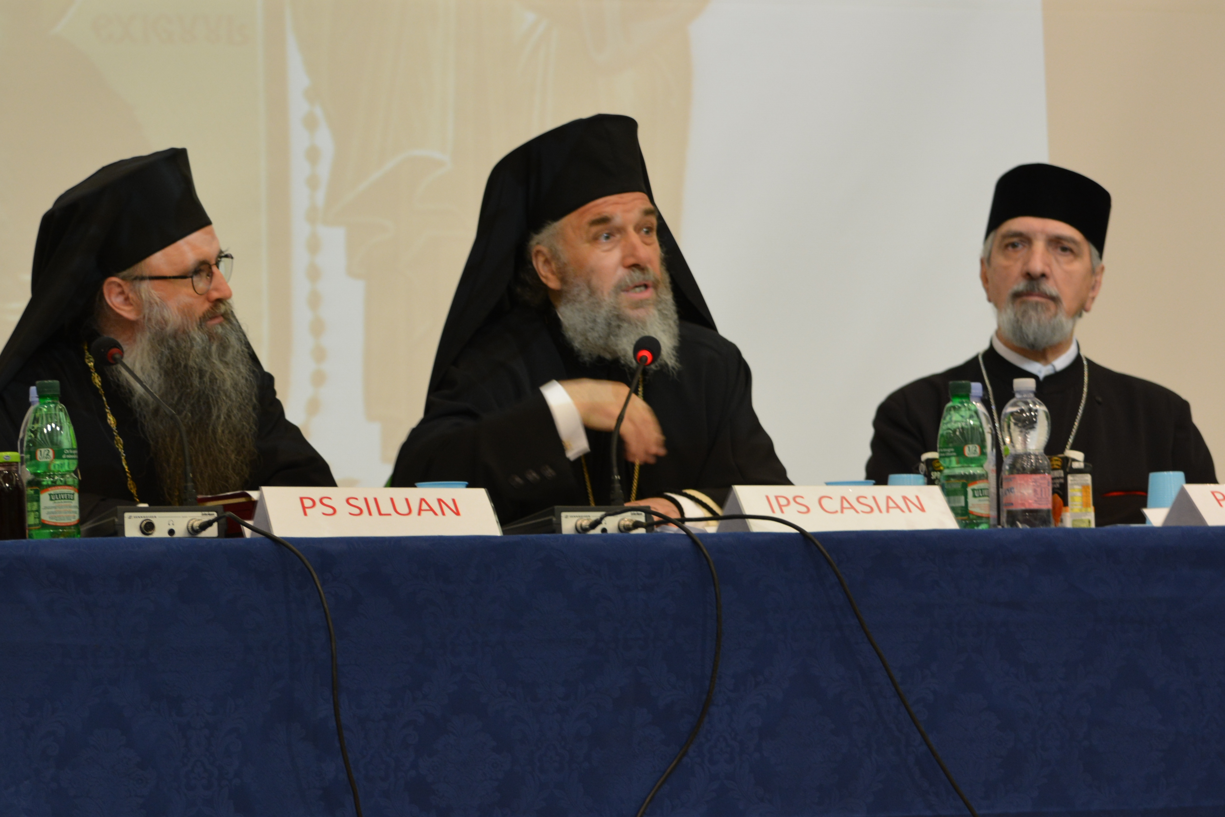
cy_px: 424
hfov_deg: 13.0
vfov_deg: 8.7
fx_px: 5376
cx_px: 325
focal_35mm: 158
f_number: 4.5
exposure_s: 1/80
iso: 400
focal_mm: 70
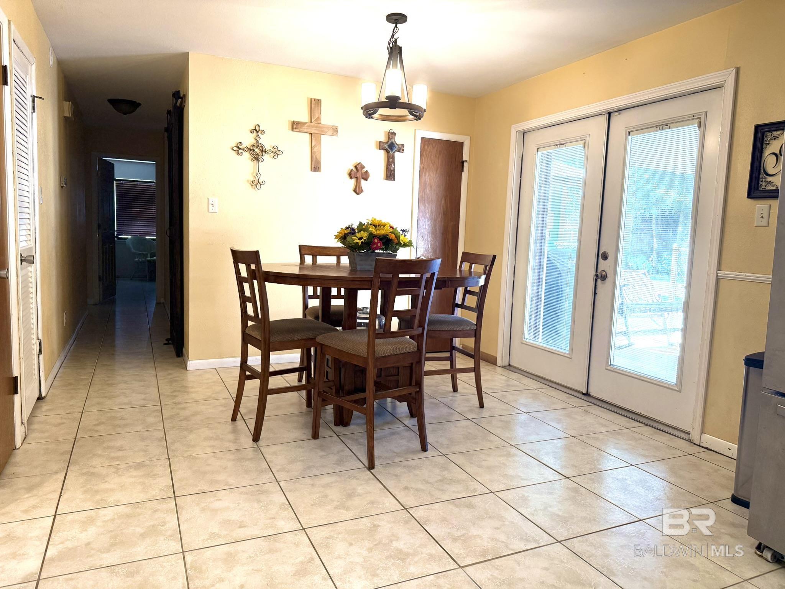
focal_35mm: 24
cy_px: 294
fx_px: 544
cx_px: 392
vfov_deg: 56.8
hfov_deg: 71.6
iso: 250
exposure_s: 1/120
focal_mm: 6.76
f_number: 1.78
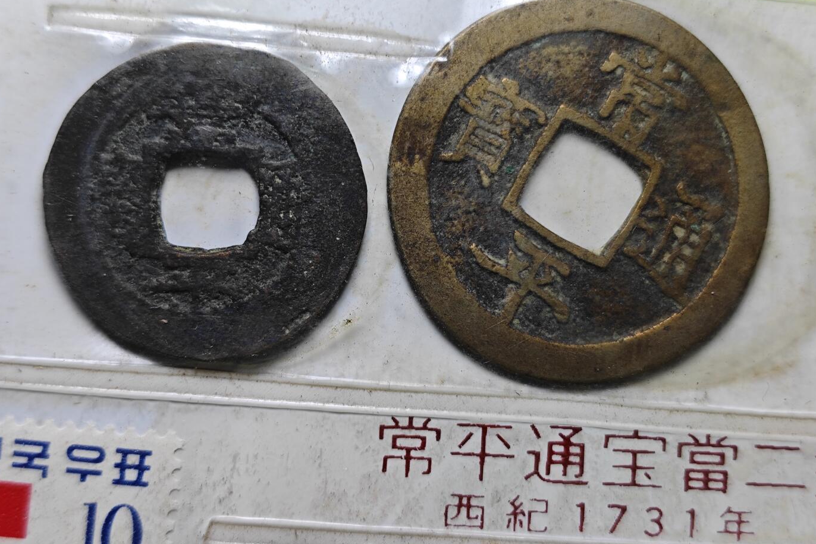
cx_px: 403
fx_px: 1179
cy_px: 238
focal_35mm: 52
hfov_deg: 38.2
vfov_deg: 26.0
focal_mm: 5.84
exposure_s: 1/100
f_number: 1.6
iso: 80
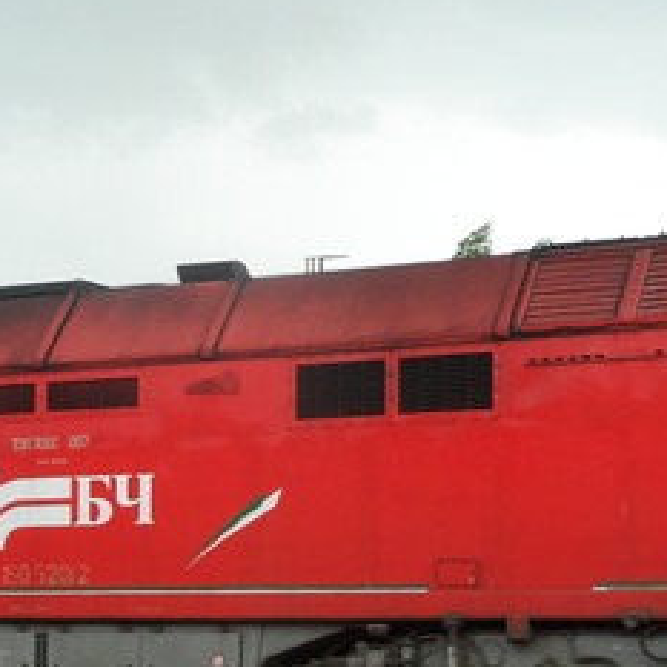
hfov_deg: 20.6
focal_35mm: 84
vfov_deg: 20.4
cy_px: 535
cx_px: 258
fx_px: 1831
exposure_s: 1/60
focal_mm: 4.9
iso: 80
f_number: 3.1
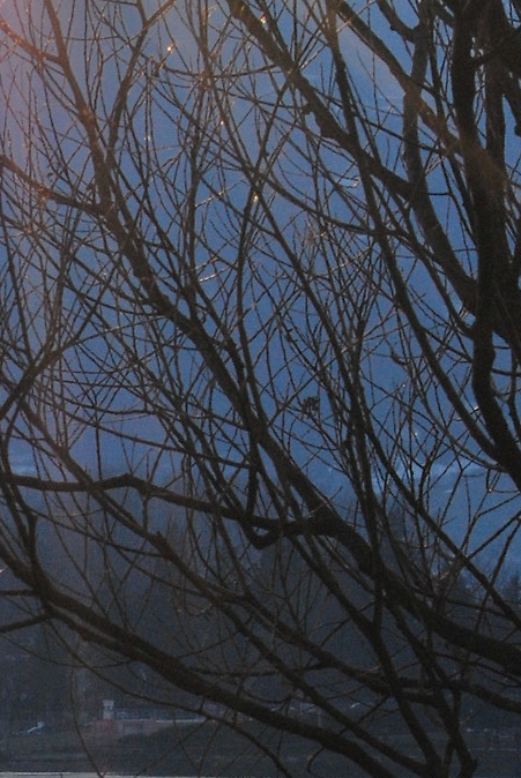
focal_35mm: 294
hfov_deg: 4.7
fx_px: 6361
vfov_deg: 7.0
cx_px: -151
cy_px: 802
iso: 200
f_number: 10
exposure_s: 1/200
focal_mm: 55
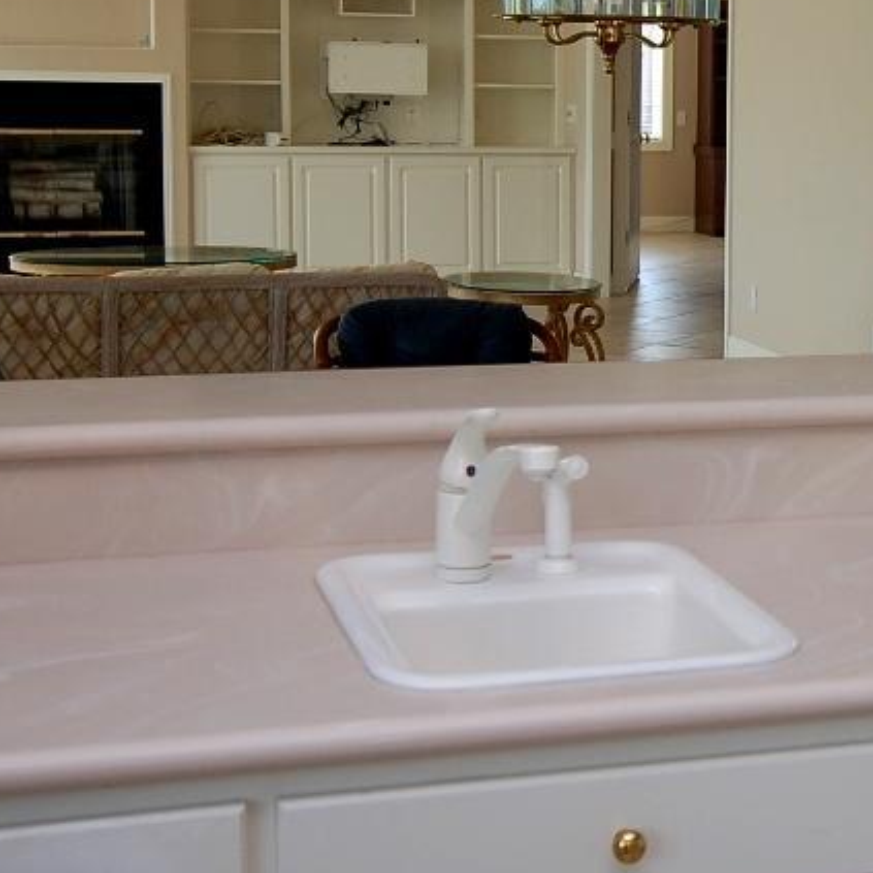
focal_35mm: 74
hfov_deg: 22.5
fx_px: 2111
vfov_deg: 23.3
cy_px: 304
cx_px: 859
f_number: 5
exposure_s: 1/100
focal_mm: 24
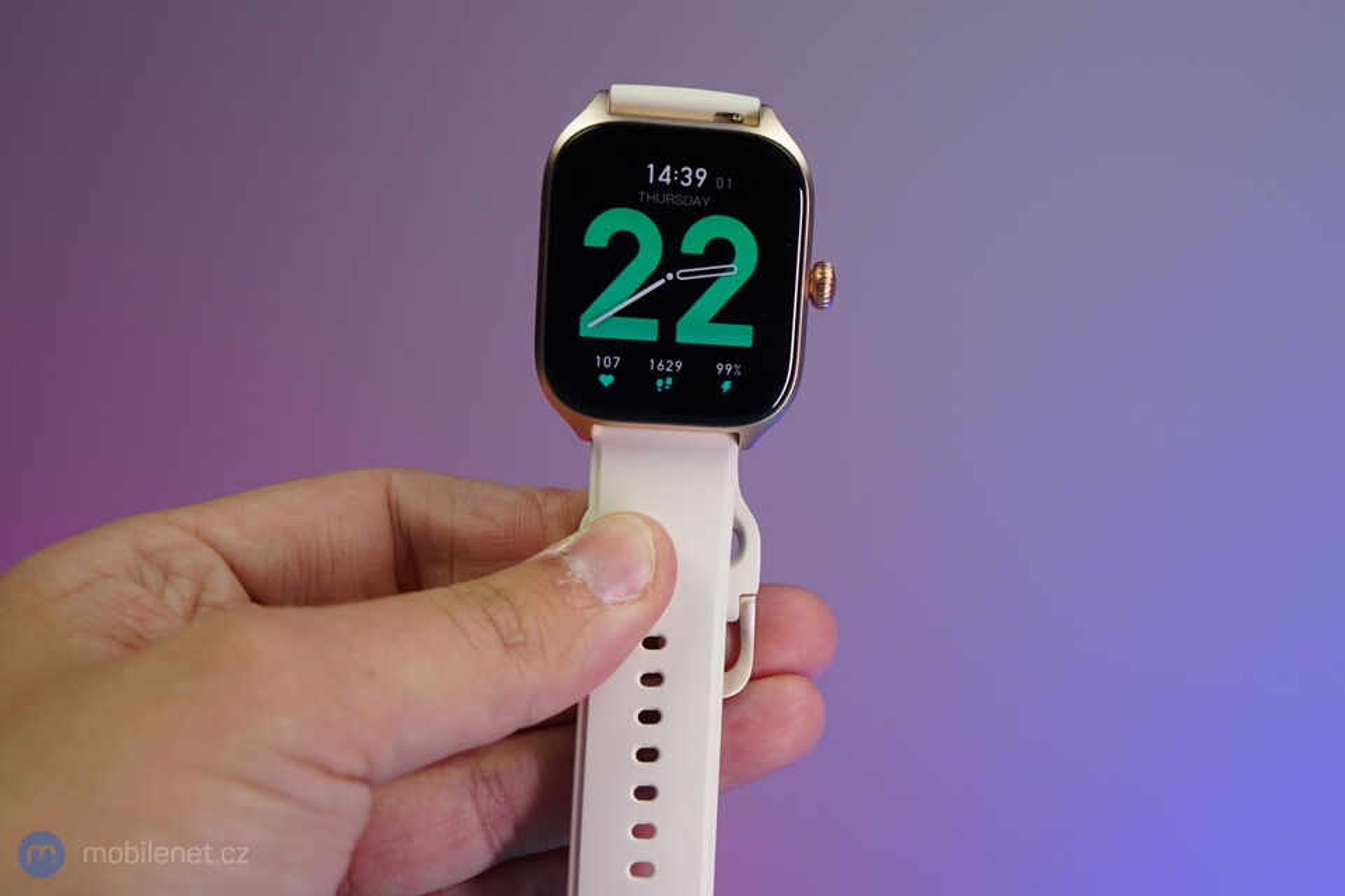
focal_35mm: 32
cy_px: 448
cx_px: 672
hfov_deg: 58.7
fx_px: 1195
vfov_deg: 41.1
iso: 250
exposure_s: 1/100
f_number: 5.6
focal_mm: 32
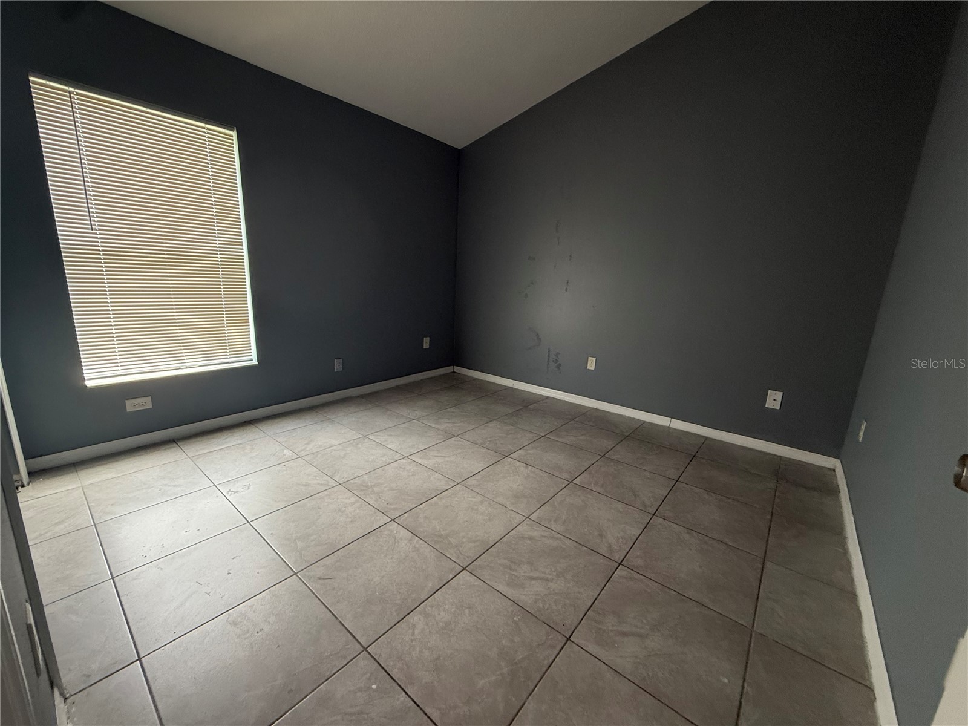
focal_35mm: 14
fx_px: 391
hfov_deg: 102.1
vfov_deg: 85.7
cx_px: 484
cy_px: 363
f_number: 2.2
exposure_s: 1/99
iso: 250
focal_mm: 2.22
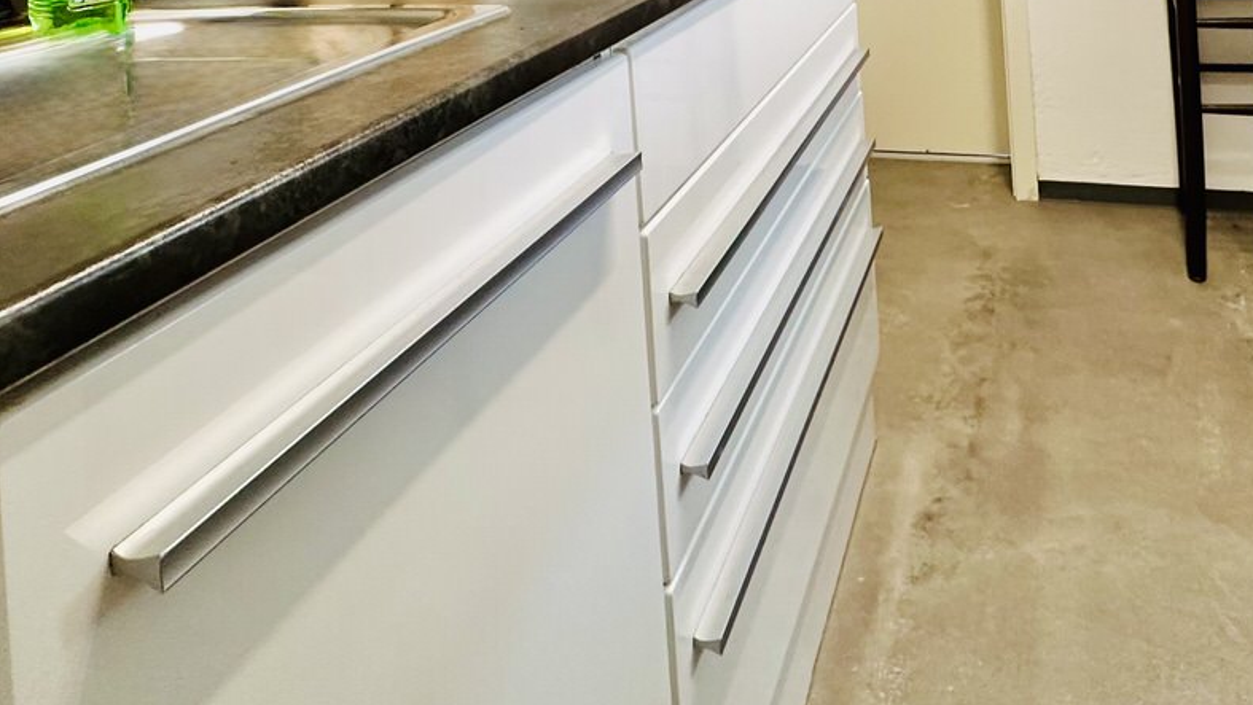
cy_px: -186
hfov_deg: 62.4
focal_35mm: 31
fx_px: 1030
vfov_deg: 30.6
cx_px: 712
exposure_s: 1/100
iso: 250
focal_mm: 2.22
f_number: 2.2
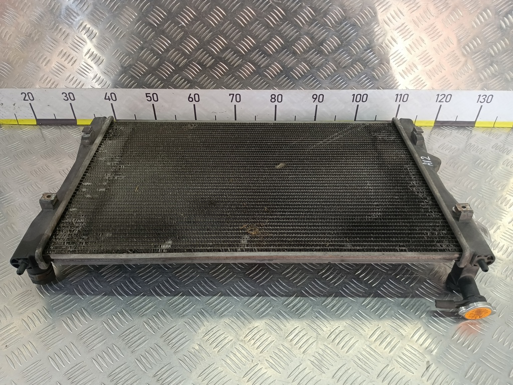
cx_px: 256
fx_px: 400
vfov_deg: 51.4
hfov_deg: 65.3
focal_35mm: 27
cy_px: 192
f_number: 1.6
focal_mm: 4.11
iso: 136
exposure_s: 1/50
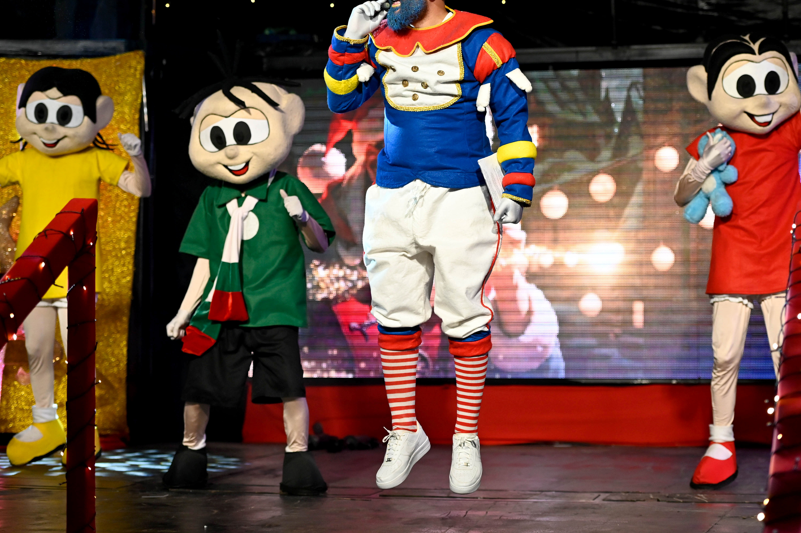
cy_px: 233
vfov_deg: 15.9
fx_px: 1912
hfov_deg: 23.6
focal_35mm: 86
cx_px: 453
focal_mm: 70
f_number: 2.8
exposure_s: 1/1000
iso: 1600
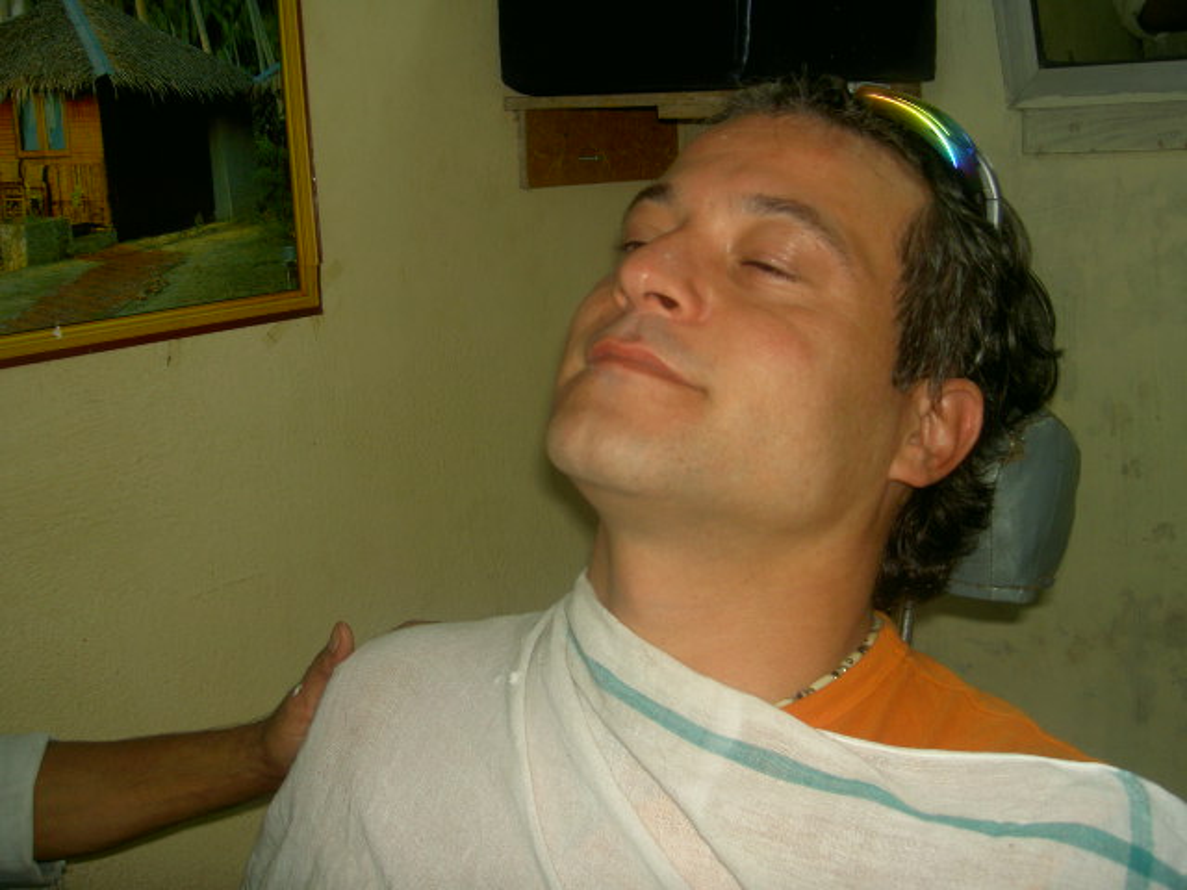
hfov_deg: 47.9
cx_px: 594
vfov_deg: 36.8
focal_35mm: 39
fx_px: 1337
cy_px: 445
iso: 50
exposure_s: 1/60
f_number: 2.8
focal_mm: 8
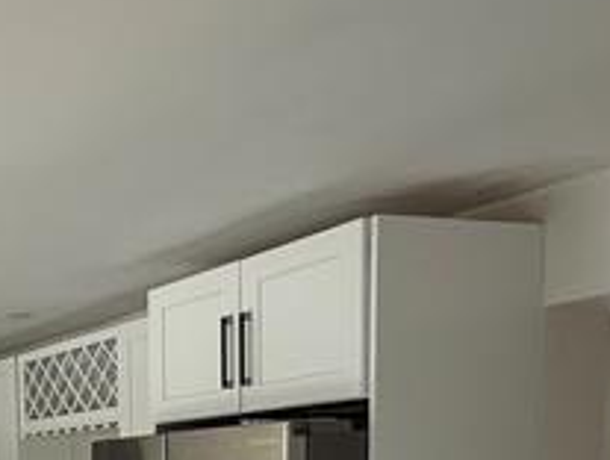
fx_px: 953
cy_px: 602
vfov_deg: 23.8
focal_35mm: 54
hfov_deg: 30.4
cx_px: -112
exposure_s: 1/99
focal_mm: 2.22
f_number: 2.2
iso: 100
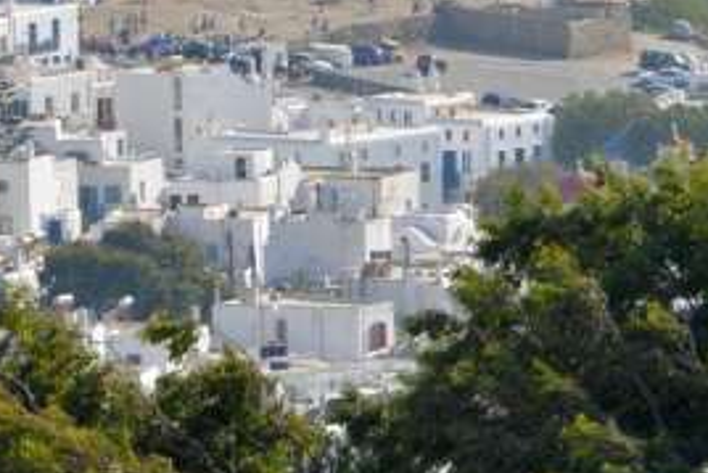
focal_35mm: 598
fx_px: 11767
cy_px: -63
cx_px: 267
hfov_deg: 3.4
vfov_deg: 2.3
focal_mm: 200
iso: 100
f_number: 9
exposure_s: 1/250
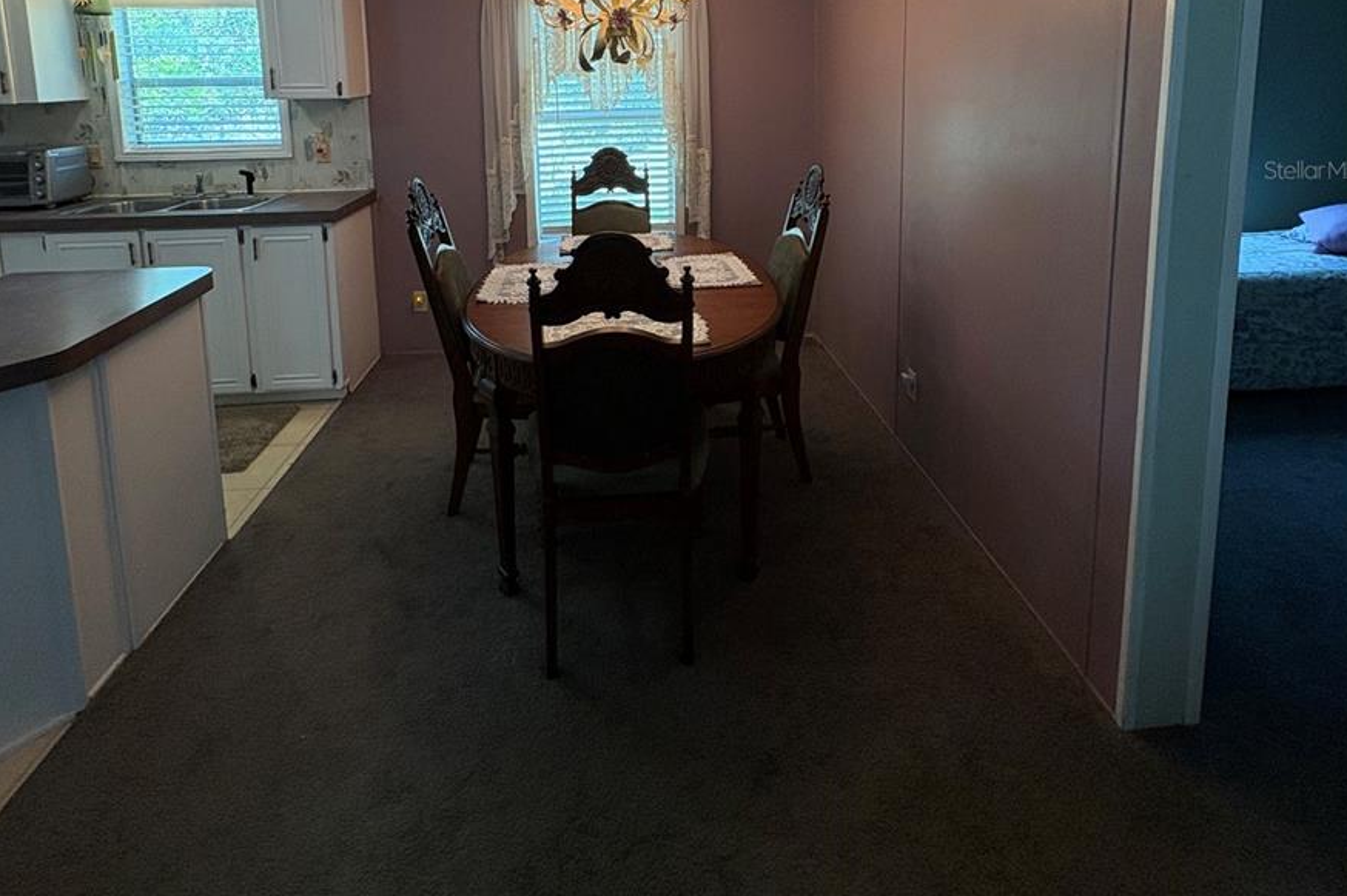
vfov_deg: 57.0
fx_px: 748
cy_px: 169
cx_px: 680
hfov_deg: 84.0
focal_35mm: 20
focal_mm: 2.22
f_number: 2.2
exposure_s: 1/120
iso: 250
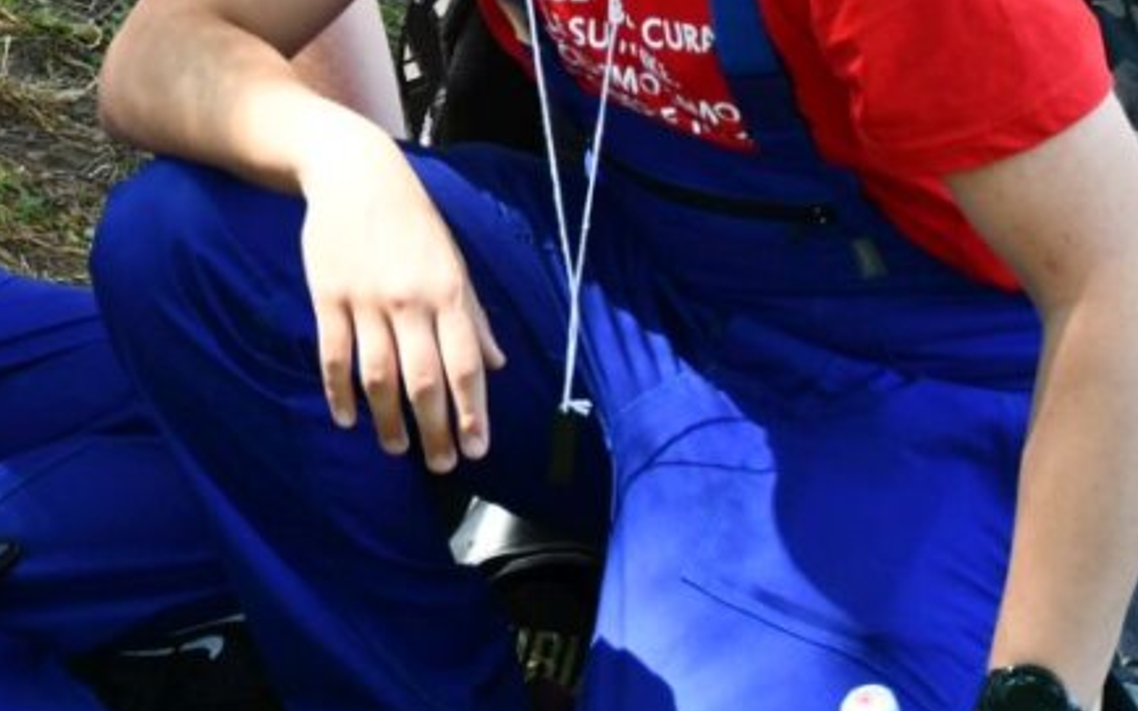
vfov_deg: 8.4
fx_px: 4775
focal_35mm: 154
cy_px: -270
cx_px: -291
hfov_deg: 13.2
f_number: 4.2
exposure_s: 1/160
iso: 800
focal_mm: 35
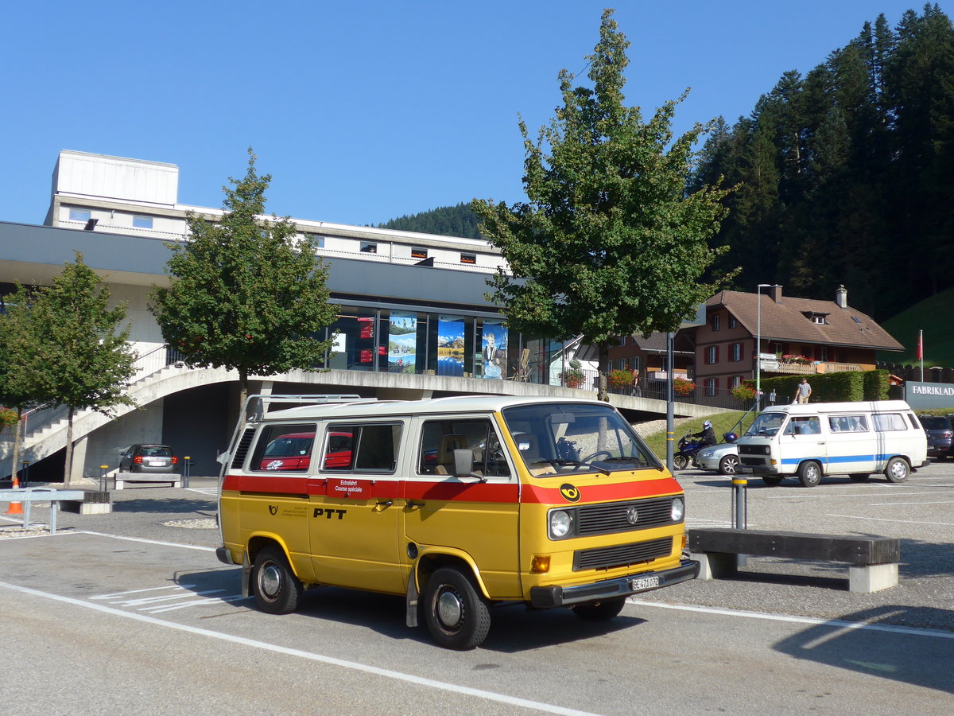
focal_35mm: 41
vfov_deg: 35.1
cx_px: 477
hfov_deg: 45.8
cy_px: 358
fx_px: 1130
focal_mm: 8.4
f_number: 2.8
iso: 80
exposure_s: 1/1600
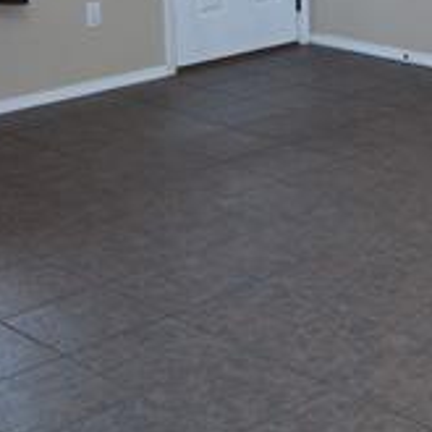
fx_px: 1257
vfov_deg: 18.5
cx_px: 521
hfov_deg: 18.5
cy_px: -88
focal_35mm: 89
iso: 500
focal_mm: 18
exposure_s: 1/60
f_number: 4
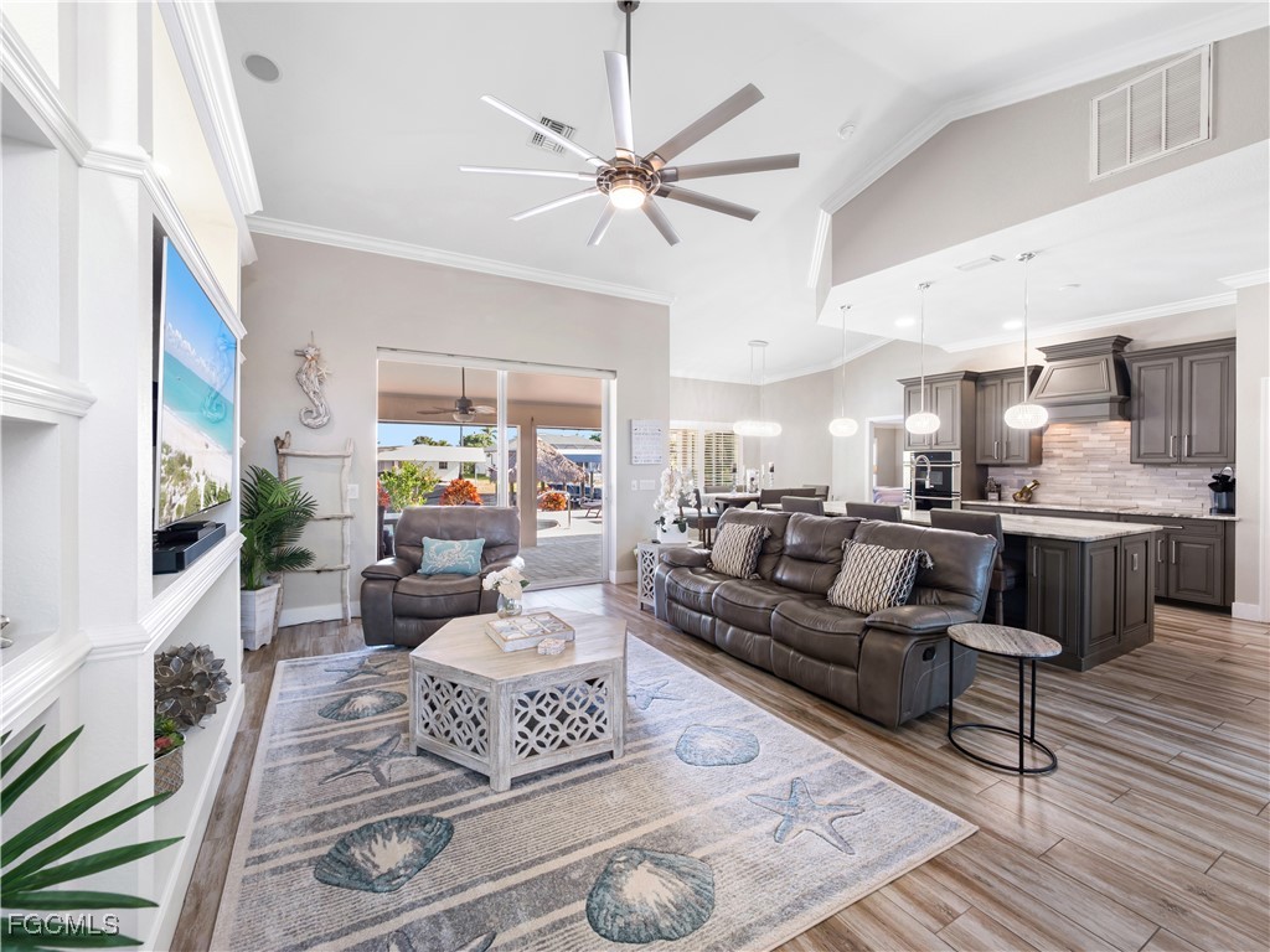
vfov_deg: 85.7
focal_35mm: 14
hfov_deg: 102.1
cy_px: 476
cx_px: 635
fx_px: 514
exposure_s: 1/2
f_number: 7.1
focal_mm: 7
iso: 200
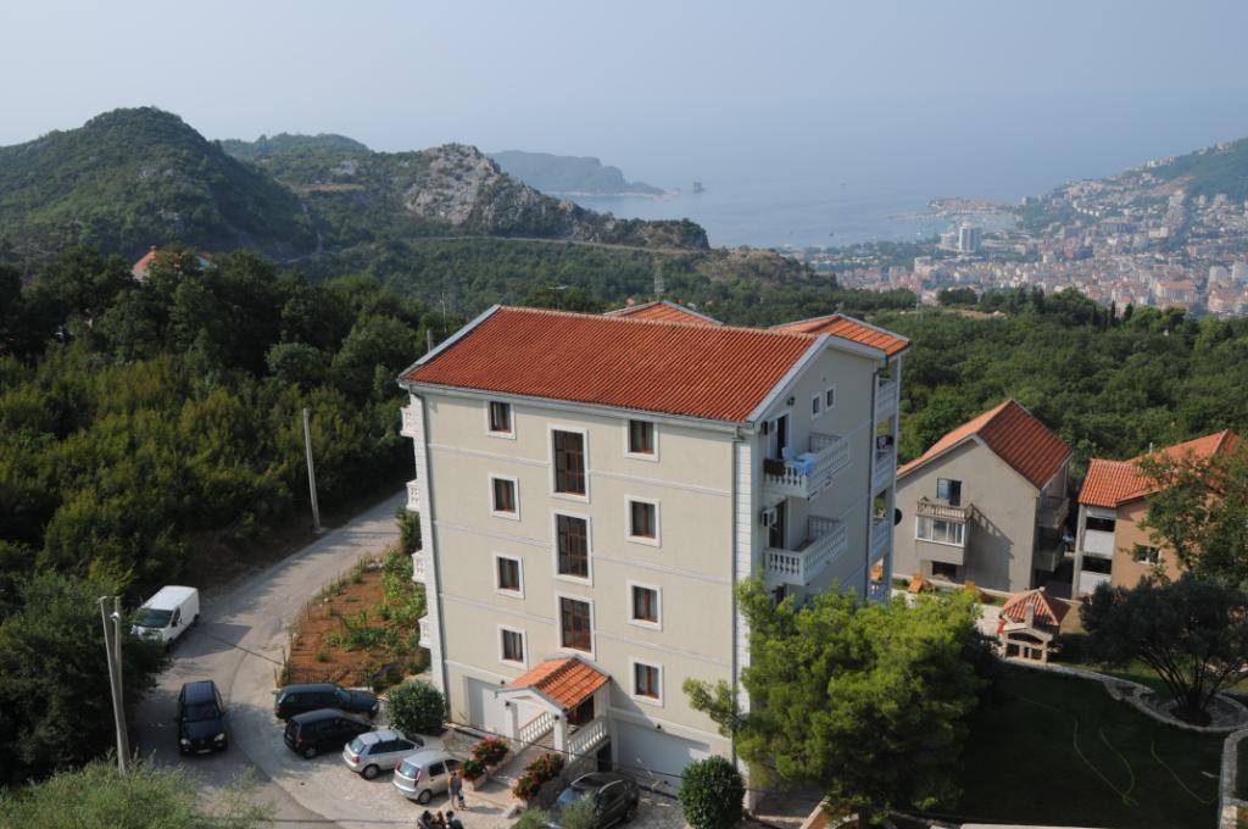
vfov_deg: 36.8
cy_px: 414
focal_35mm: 36
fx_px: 1246
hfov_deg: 53.2
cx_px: 624
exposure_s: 1/500
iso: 320
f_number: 11
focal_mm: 24
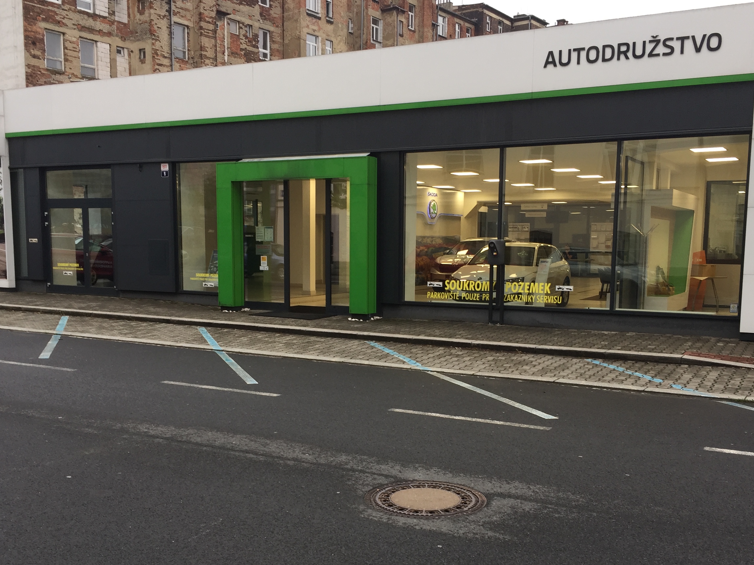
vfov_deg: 37.5
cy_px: 348
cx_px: 371
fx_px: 828
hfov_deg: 49.0
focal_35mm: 38
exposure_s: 1/50
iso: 32
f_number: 2.2
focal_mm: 4.15
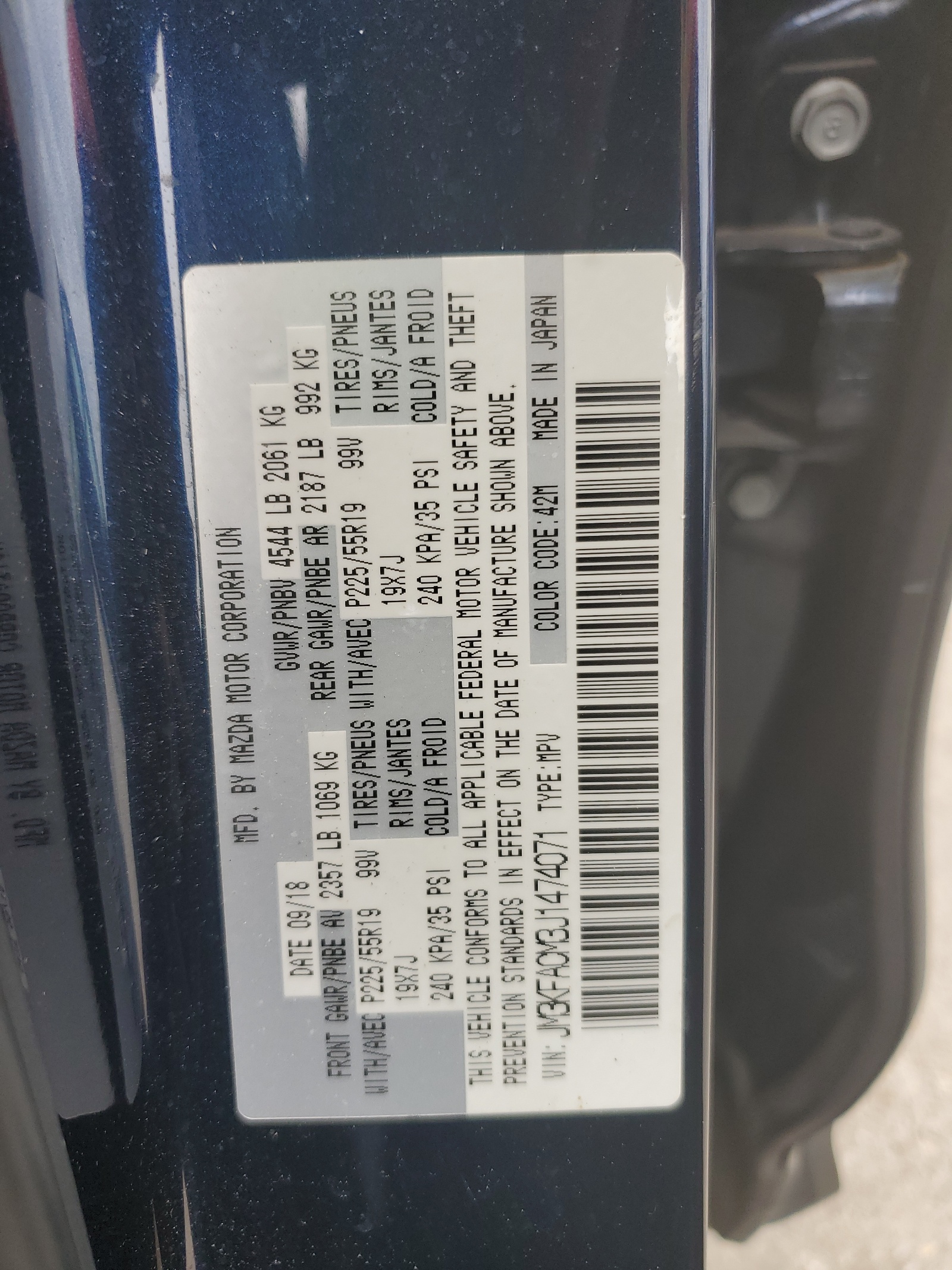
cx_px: 476
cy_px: 635
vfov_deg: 67.3
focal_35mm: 26
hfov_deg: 53.1
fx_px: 953
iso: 50
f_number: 1.5
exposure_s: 1/370
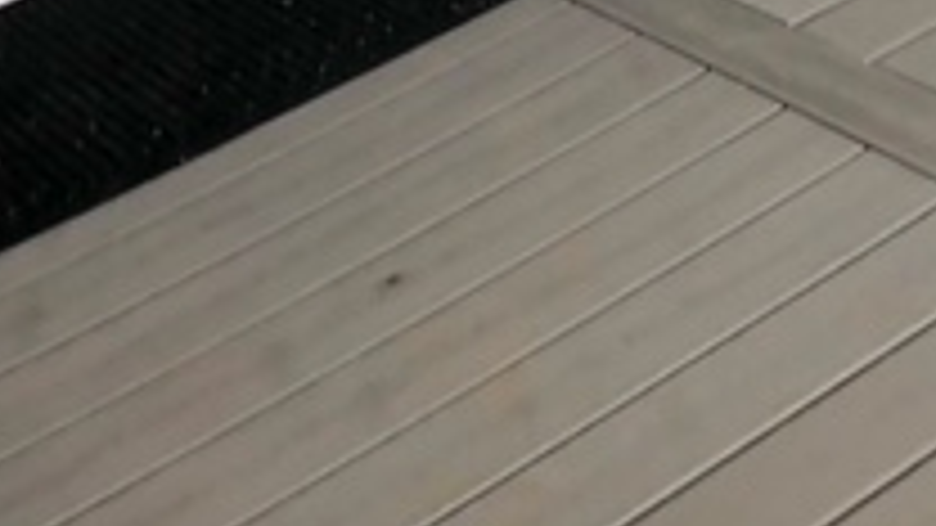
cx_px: 612
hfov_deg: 22.6
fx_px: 2333
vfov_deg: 12.4
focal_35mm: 94
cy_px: -189
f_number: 1.8
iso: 20
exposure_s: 1/362
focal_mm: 3.99
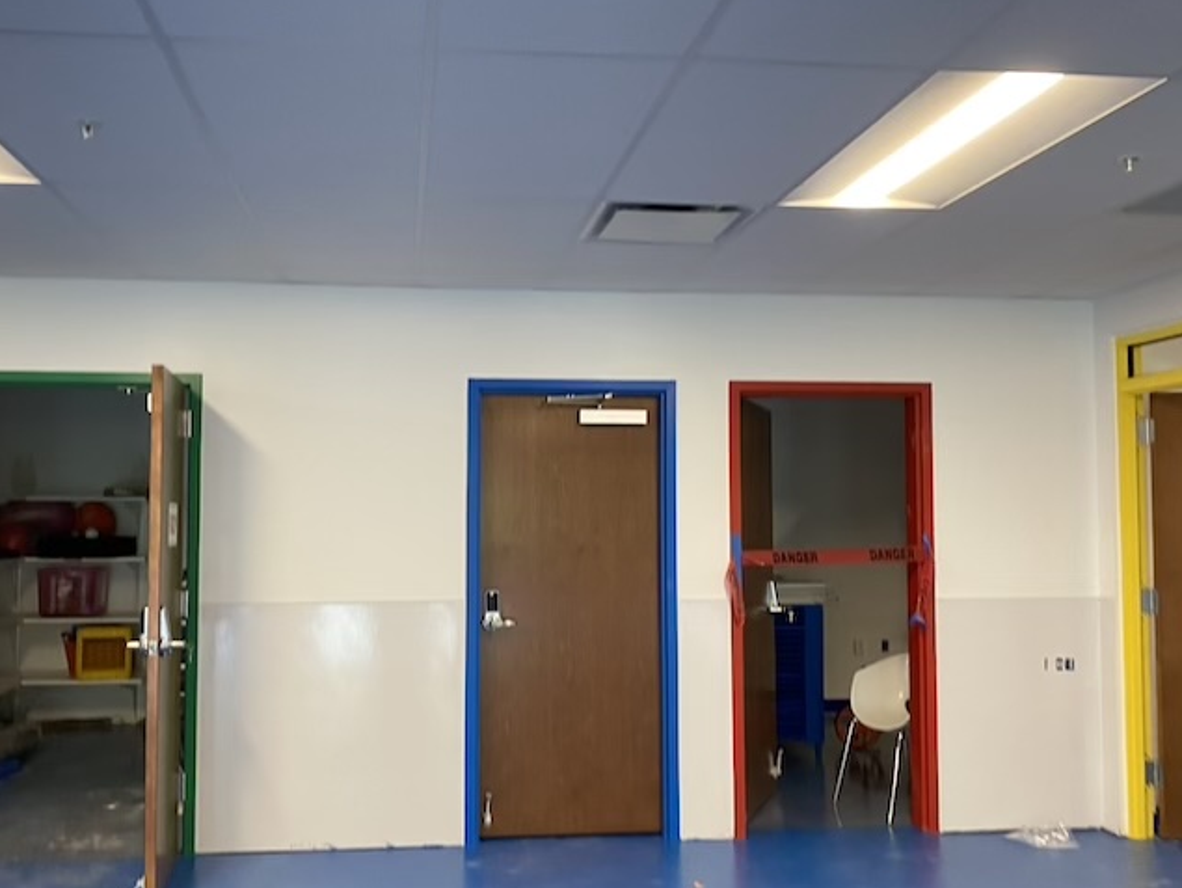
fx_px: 1127
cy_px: 479
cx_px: 508
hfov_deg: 55.1
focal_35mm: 33
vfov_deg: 43.0
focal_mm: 4.25
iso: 125
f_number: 1.8
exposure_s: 1/60
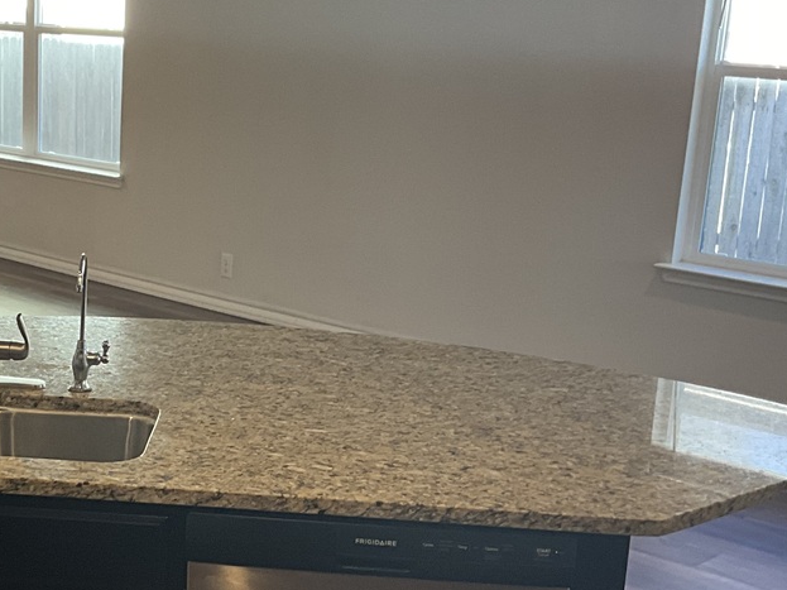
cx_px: 97
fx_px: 1523
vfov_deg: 21.8
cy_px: 411
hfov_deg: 28.0
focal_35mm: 67
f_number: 1.8
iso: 80
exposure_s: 1/60
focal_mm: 3
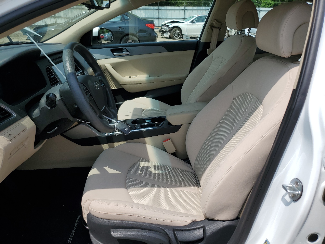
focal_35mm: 26
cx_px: 162
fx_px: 244
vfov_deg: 53.1
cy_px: 122
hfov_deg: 67.3
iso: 50
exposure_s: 1/3333
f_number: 1.5
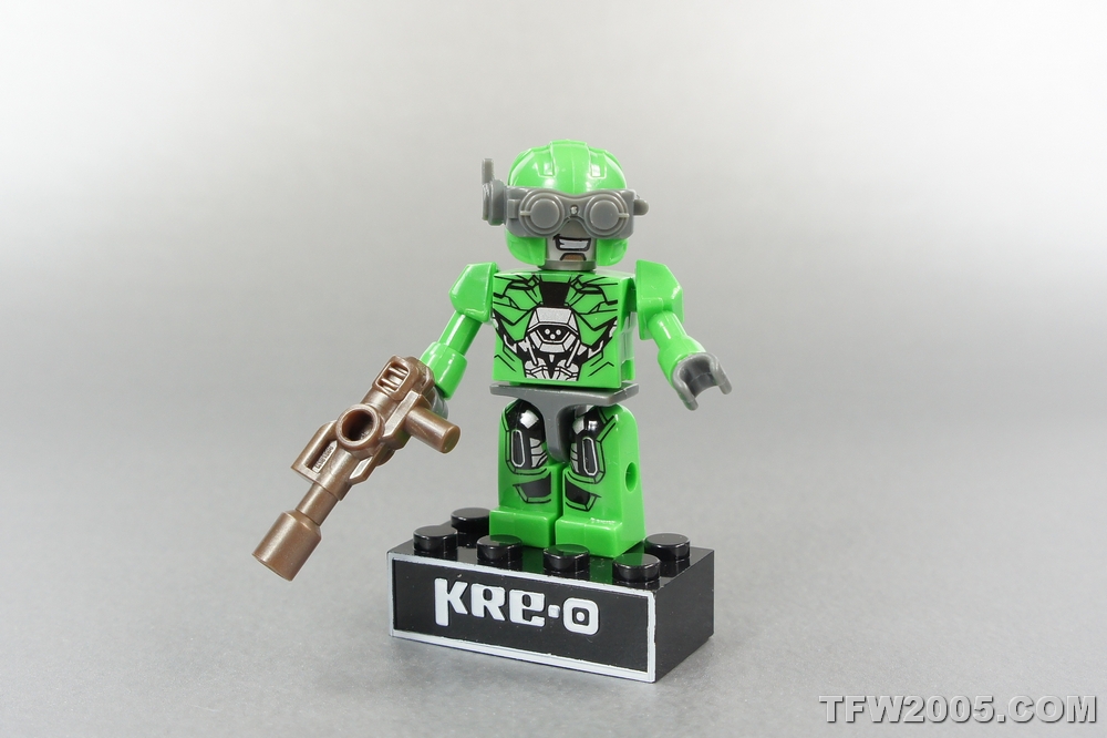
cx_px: 554
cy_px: 369
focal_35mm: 34
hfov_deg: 55.1
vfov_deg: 38.3
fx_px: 1060
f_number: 8
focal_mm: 23
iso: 400
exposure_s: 1/60
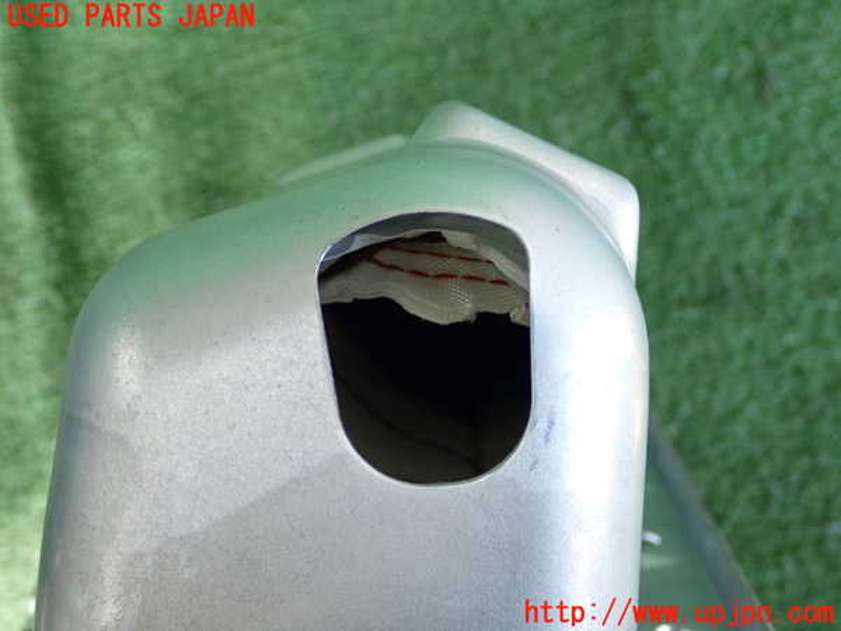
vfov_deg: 30.9
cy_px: 316
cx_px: 420
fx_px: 1142
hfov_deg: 40.4
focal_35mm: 47
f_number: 3.1
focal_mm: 8.4
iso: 500
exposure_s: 1/125
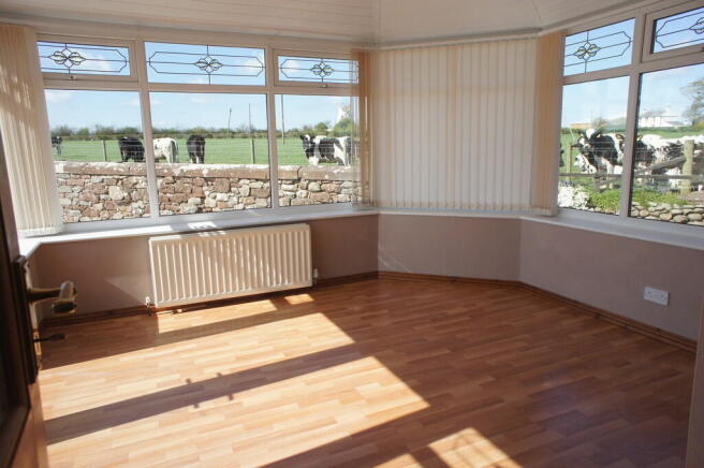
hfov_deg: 73.8
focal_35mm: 24
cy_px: 234
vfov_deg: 53.0
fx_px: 469
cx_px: 352
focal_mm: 16
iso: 800
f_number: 8
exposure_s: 1/1000
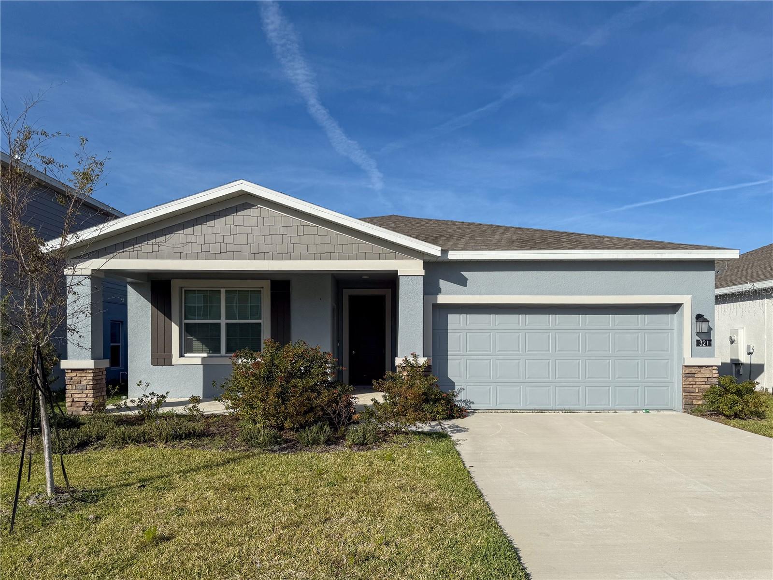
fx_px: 536
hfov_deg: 71.6
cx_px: 386
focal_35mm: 24
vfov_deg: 56.8
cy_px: 290
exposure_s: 1/8000
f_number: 1.8
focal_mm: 6.76
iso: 80
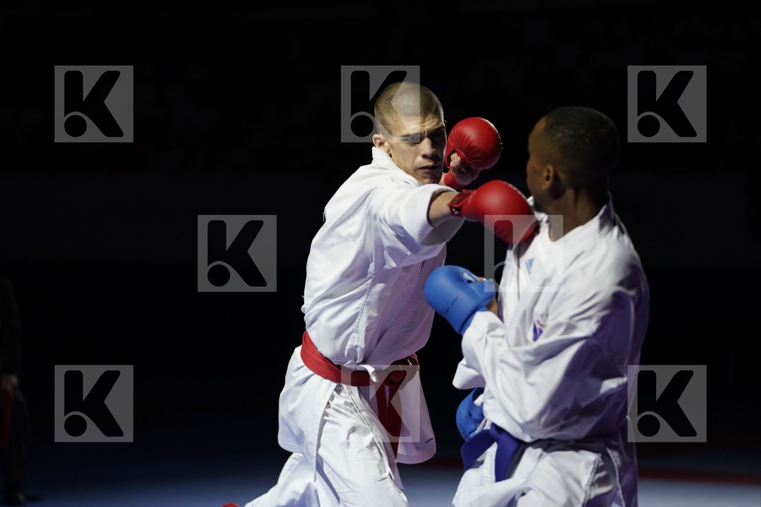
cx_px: 380
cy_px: 254
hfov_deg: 16.9
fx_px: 2558
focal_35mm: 121
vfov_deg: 11.3
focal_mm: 121
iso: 1000
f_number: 2.8
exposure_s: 1/1000
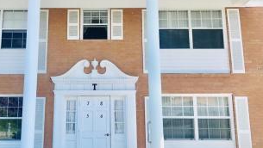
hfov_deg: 50.1
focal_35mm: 40
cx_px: 104
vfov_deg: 29.7
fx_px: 279
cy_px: 68
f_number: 1.8
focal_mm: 3.99
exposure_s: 1/1497
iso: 20
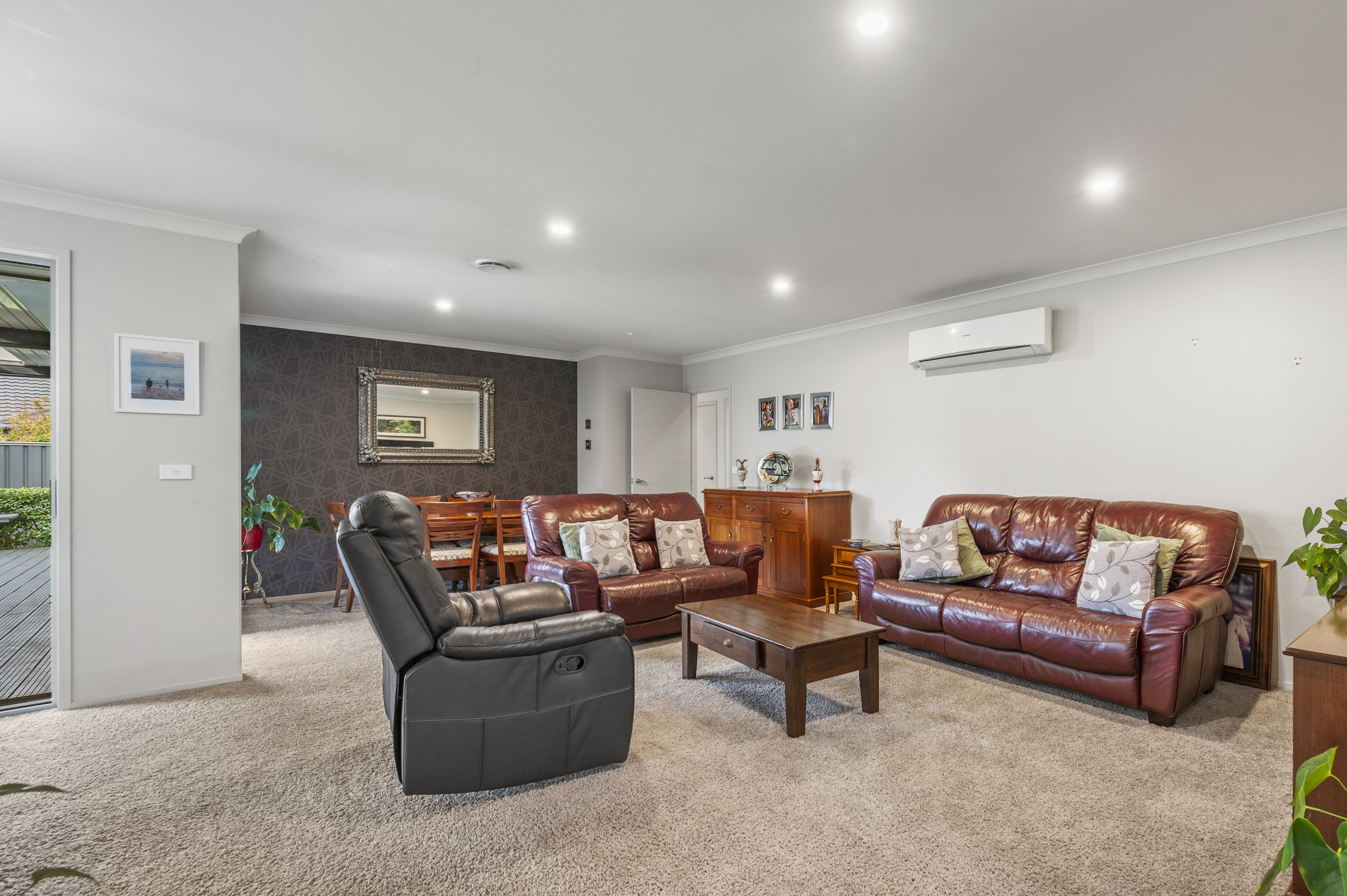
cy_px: 478
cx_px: 783
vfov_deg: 70.3
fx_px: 636
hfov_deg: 92.5
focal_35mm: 17
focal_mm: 14
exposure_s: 1.3
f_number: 6.3
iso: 320
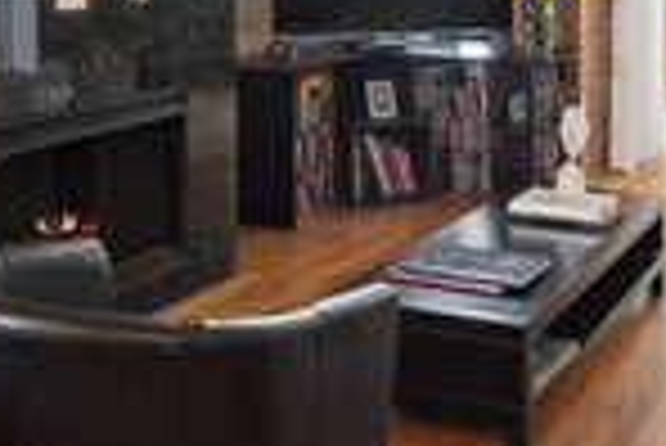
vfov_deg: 23.0
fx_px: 1018
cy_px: -63
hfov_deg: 35.9
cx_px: 439
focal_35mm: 55
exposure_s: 1/3.33
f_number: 8
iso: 200
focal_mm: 17
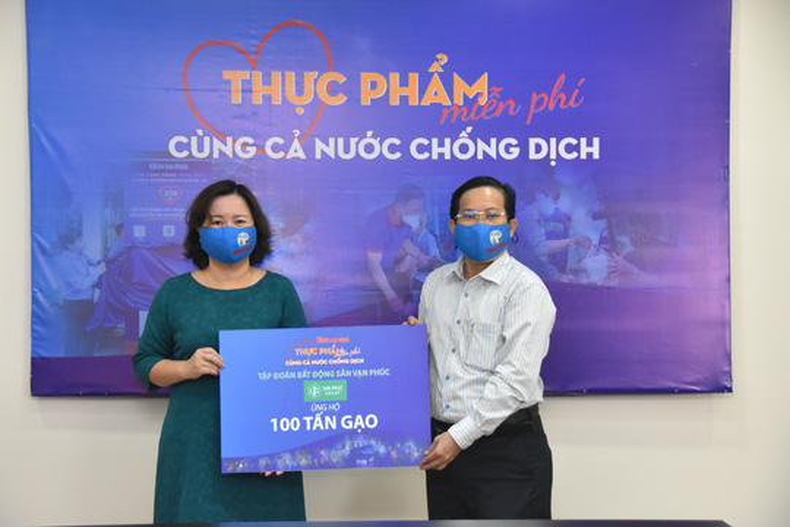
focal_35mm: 82
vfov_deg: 16.6
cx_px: 395
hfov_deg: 24.6
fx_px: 1810
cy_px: 264
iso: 2200
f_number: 4.8
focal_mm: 55
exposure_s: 1/125
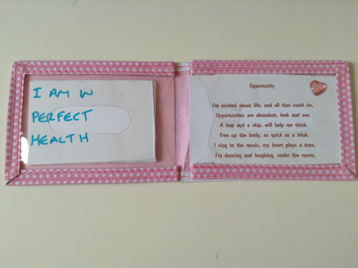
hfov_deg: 55.4
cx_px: 179
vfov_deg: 42.8
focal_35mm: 33
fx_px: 341
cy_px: 134
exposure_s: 1/120
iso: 50
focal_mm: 3.3
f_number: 2.4
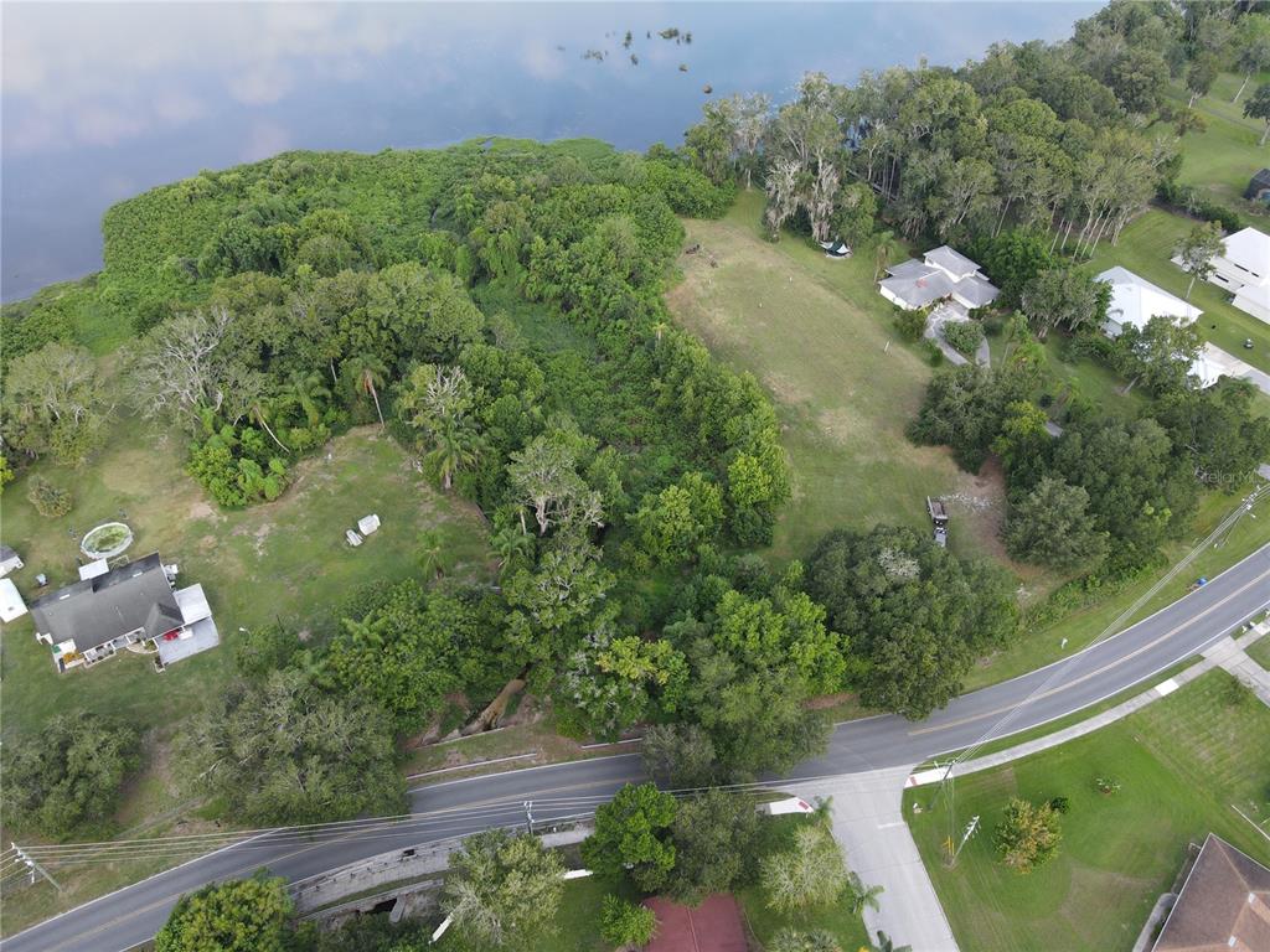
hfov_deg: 71.6
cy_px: 476
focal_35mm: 24
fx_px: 881
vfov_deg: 56.8
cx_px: 635
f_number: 2.8
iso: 110
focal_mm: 4.5
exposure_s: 1/120
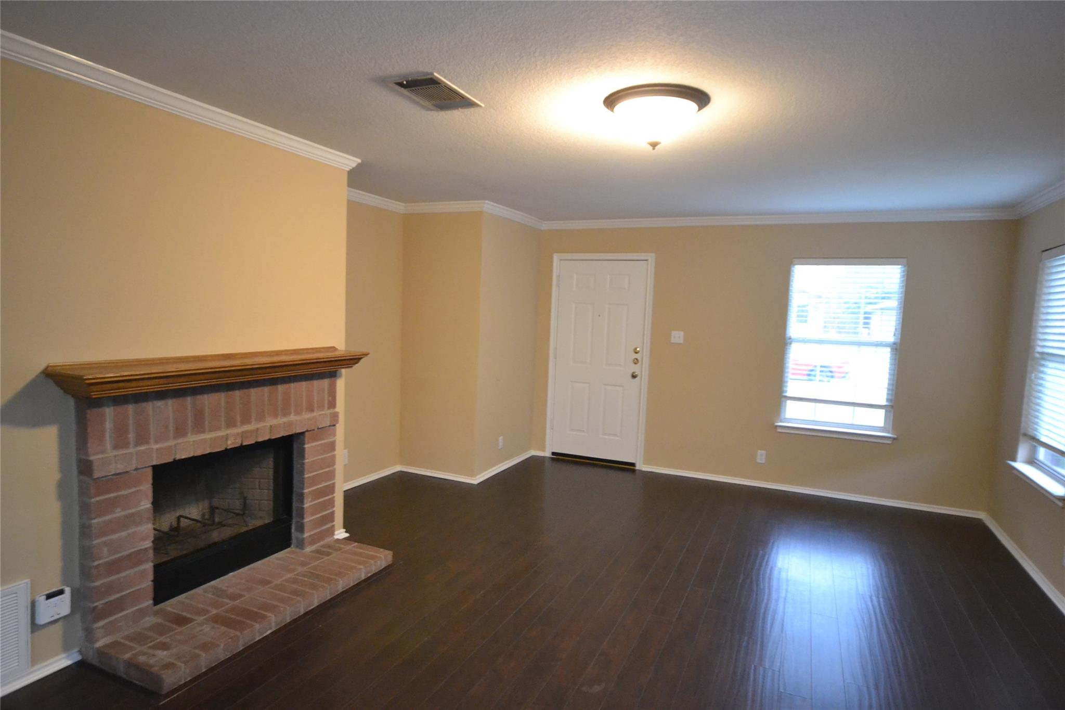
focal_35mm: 21
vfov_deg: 59.5
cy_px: 355
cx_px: 532
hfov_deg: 81.2
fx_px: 621
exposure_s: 1/13
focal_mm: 14
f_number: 4.8
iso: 3200
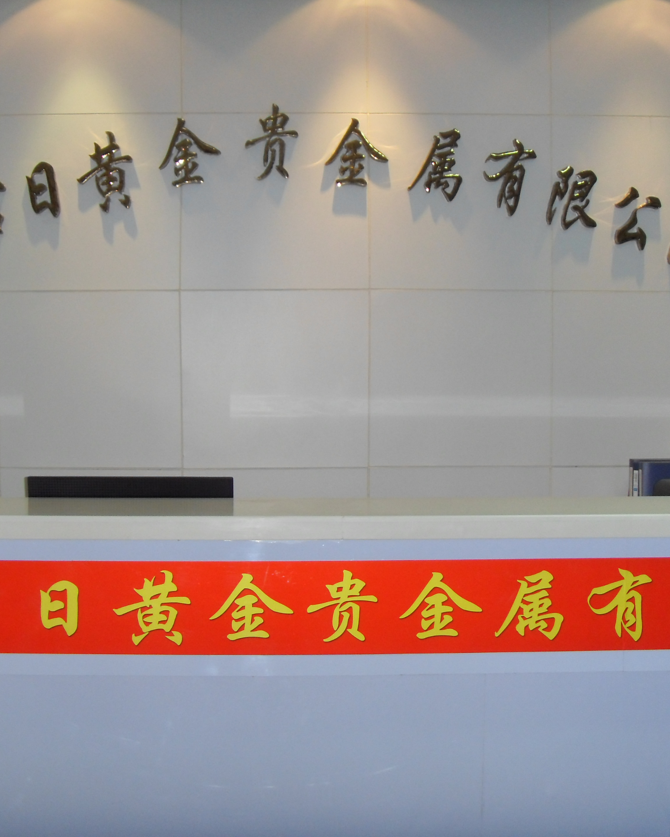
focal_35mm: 51
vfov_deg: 36.7
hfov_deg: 29.6
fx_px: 1264
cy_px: 417
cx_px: 250
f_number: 3.5
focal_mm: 6.6
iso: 200
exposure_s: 1/45
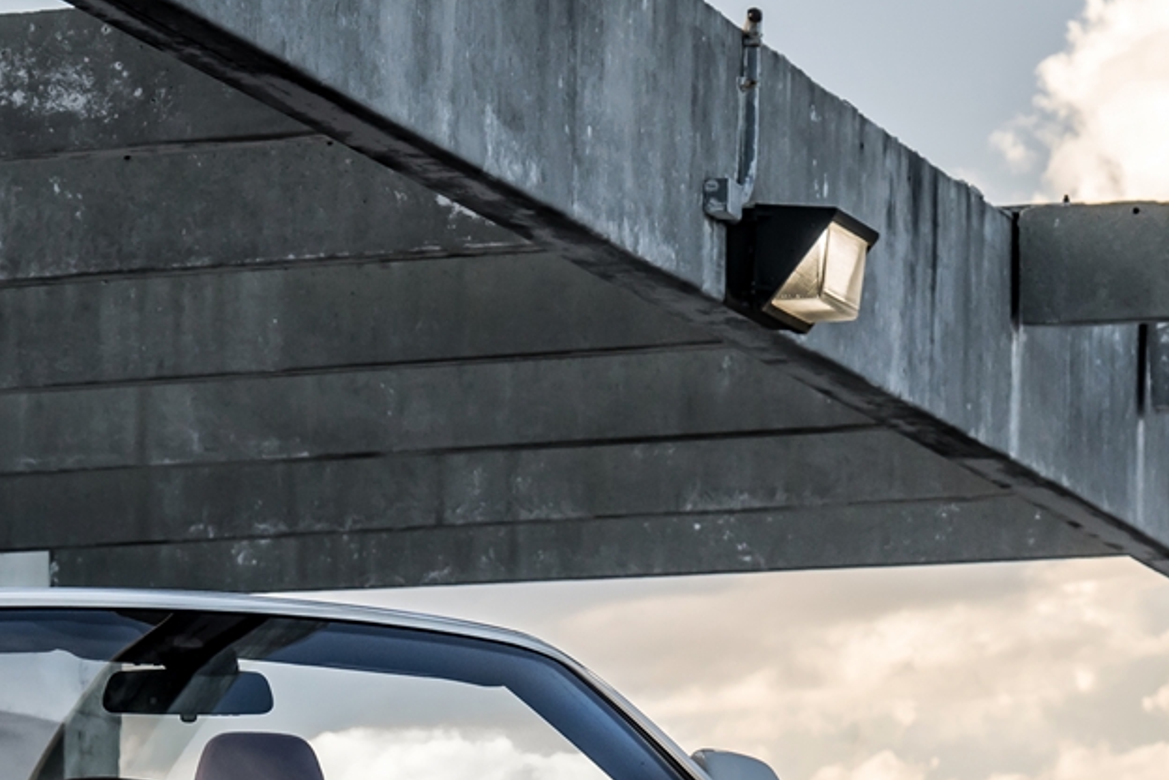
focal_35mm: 194
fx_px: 6299
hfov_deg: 10.5
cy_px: 790
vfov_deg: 7.1
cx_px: 41
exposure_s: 1/160
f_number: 7.1
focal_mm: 63
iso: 500
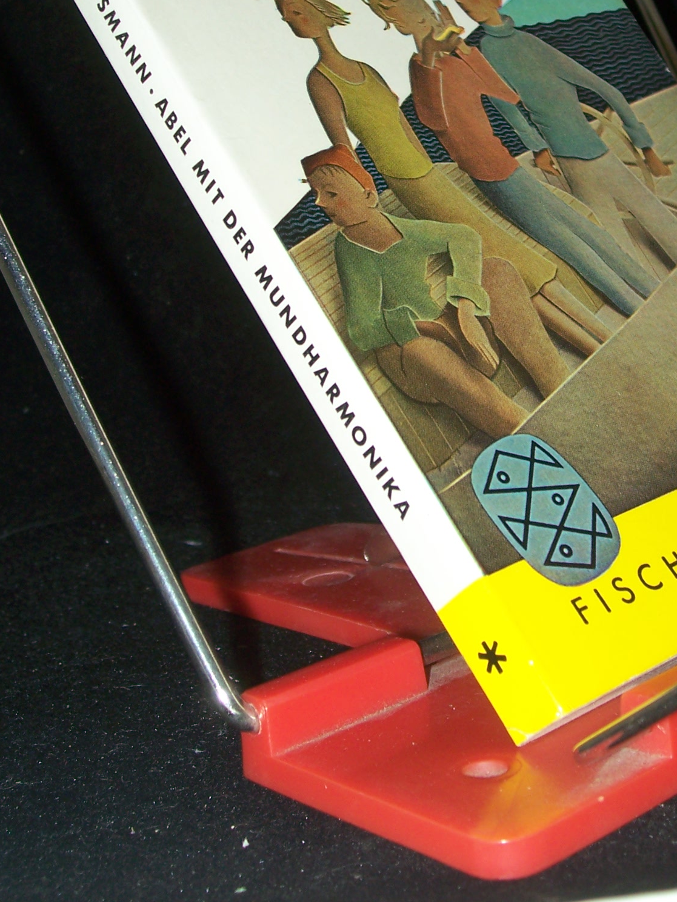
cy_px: 272
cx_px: 502
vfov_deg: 29.5
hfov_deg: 22.4
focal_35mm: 65
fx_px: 1695
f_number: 2.8
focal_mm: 7
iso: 80
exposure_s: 1/60
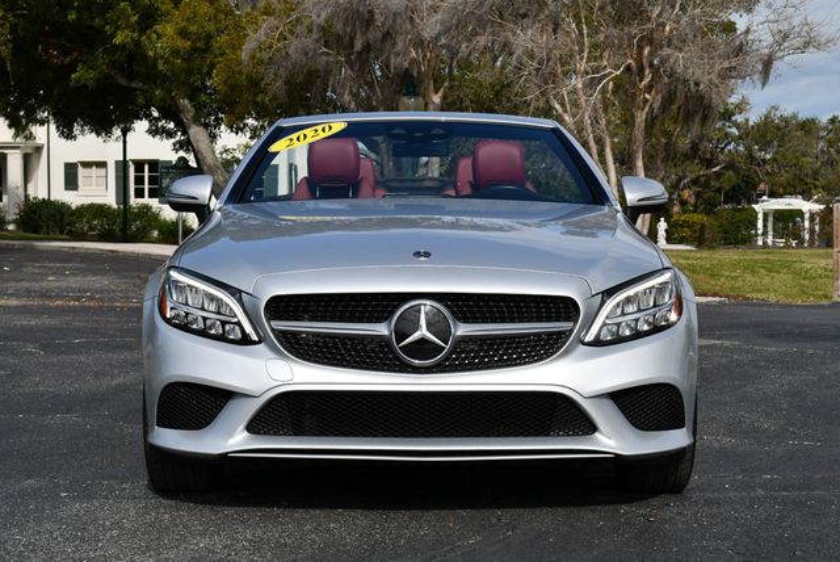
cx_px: 420
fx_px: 1681
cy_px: 281
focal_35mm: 72
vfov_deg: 19.0
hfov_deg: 28.0
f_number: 9
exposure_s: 1/320
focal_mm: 36
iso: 100
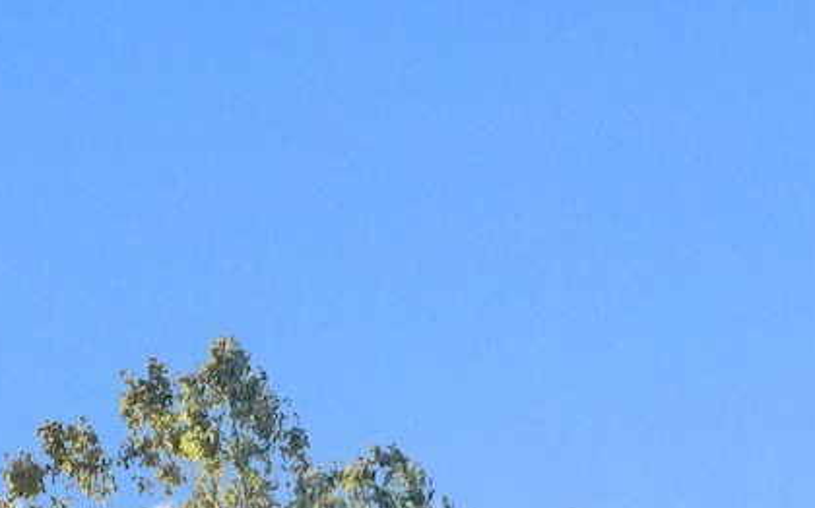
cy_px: 1935
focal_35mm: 102
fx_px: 2264
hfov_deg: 20.4
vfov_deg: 8.3
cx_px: 305
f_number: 7.1
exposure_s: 1/100
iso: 800
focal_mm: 14
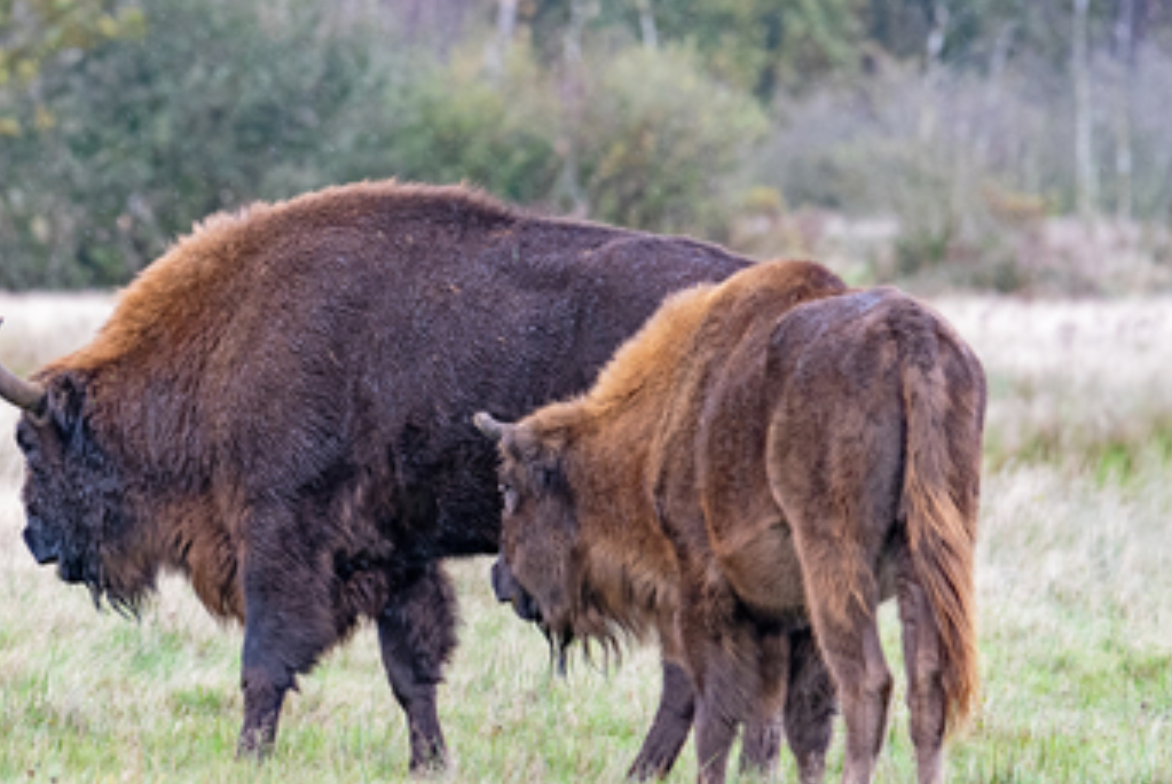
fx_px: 17562
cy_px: 394
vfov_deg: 2.6
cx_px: 395
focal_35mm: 539
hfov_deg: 3.8
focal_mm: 400
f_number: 8
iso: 4000
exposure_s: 1/400
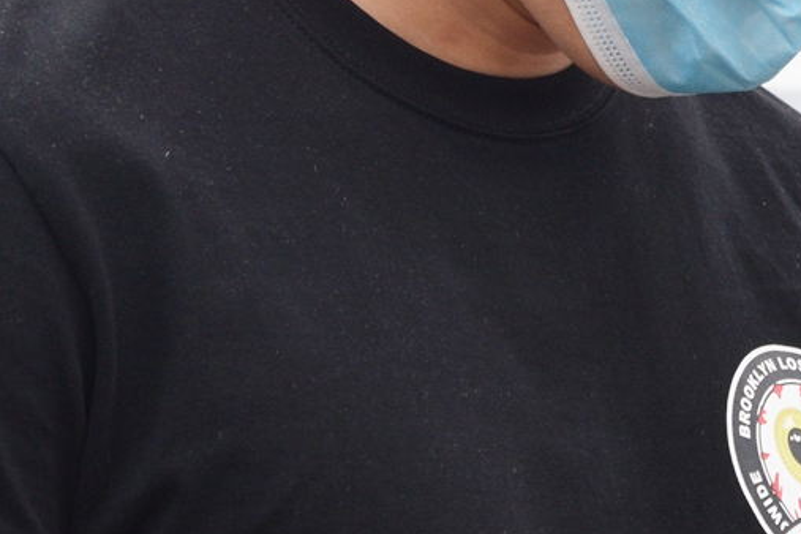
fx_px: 6163
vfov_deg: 5.0
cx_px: 814
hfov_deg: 7.4
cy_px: 96
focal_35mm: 277
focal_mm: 52
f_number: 8
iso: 400
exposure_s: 1/200
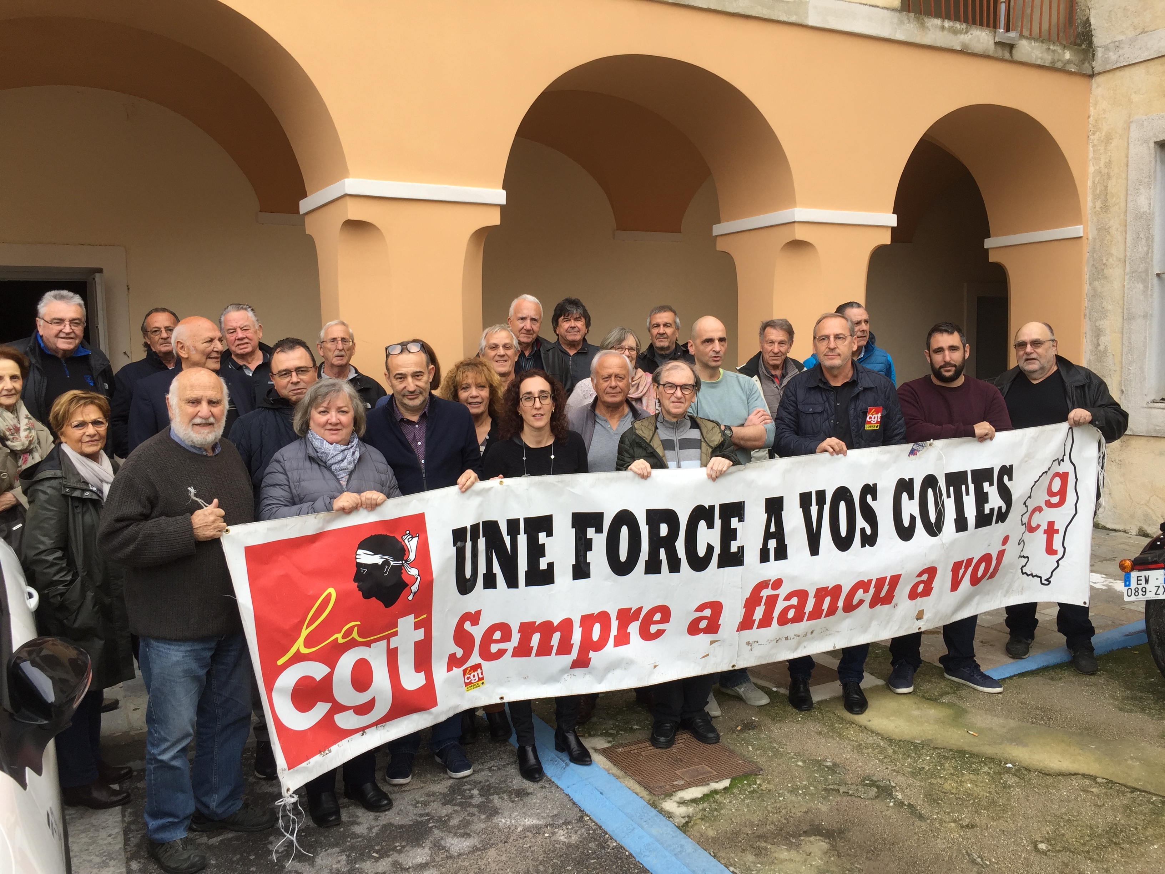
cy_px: 437
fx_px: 976
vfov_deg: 48.2
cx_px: 582
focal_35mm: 29
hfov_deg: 61.7
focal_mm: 4.15
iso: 32
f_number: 2.2
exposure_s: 1/161
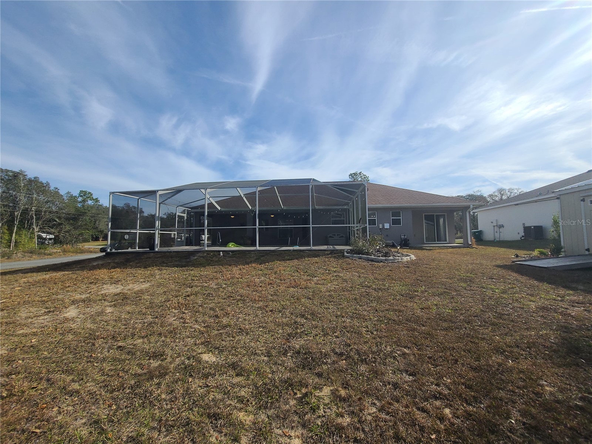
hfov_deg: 106.2
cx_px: 296
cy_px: 222
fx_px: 222
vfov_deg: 89.9
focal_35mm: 13
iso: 64
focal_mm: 2.2
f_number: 2.2
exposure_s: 1/2038
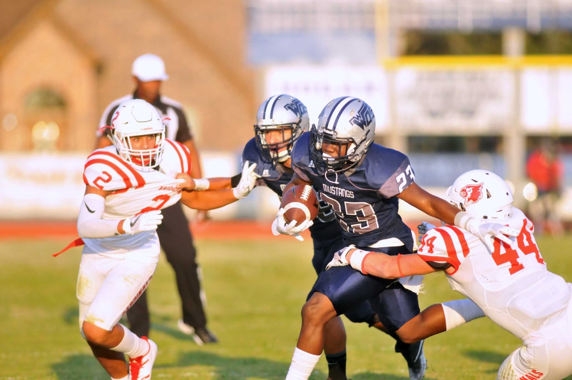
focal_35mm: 450
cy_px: 190
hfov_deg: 4.6
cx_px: 286
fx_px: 7141
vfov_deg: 3.0
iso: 1000
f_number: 13
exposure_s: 1/4000
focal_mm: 300
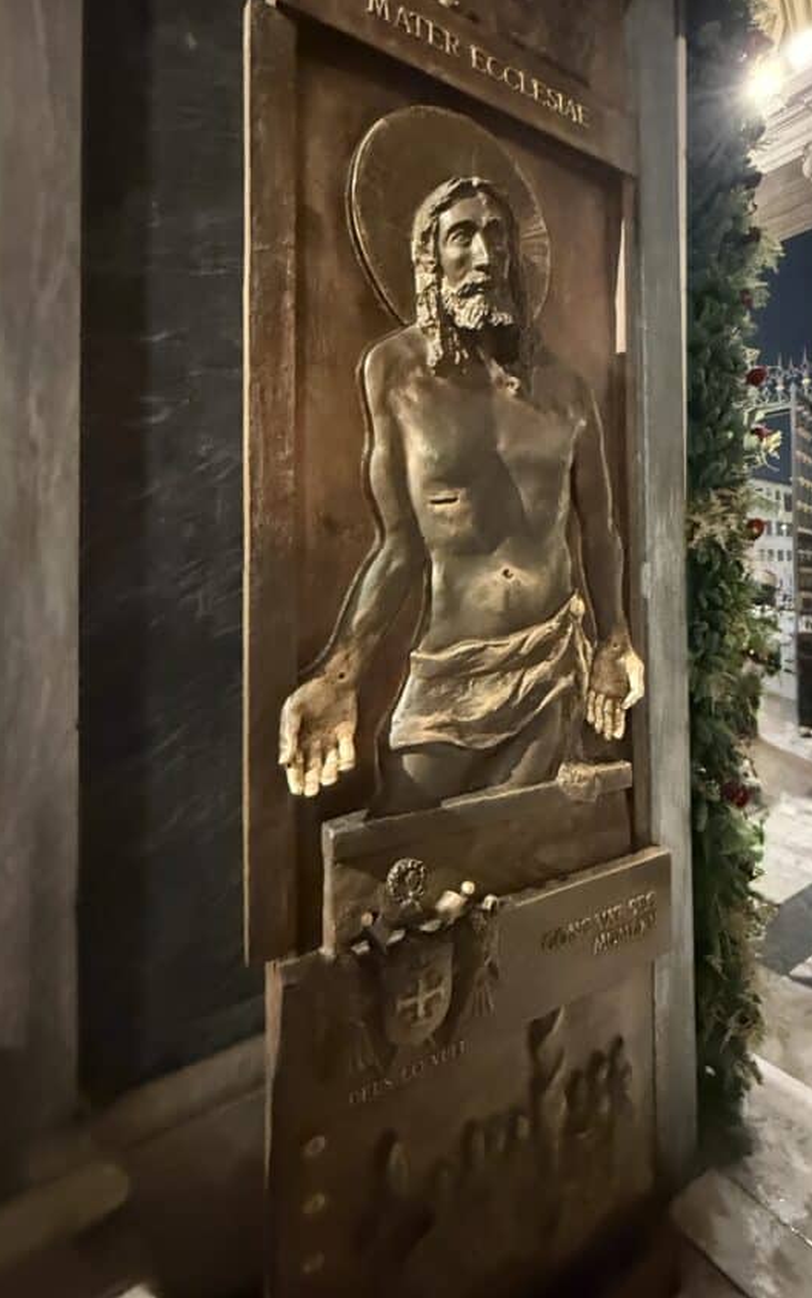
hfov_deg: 64.8
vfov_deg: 90.5
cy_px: 561
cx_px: 460
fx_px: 637
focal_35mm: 18
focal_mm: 2.22
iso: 1600
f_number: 2.2
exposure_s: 1/25
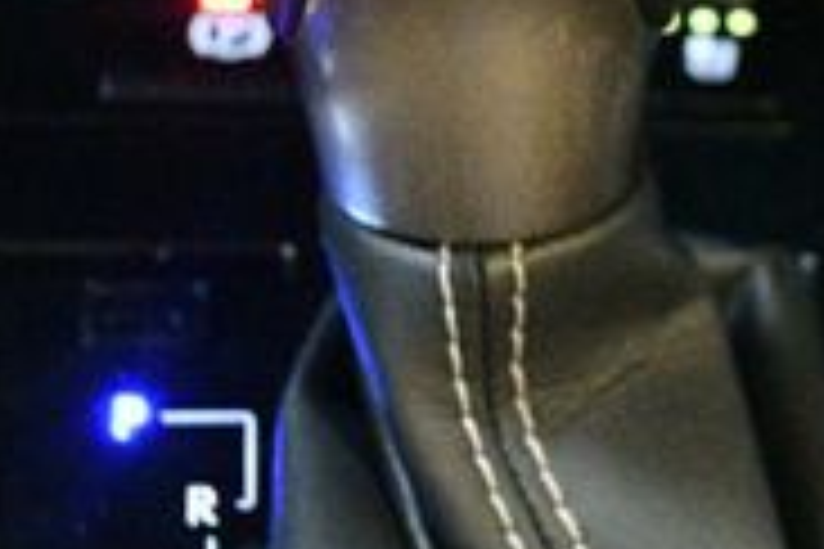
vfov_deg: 13.0
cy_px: 324
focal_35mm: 105
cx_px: 842
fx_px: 2403
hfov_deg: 18.9
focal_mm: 20
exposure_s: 1/40
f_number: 3.8
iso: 12800
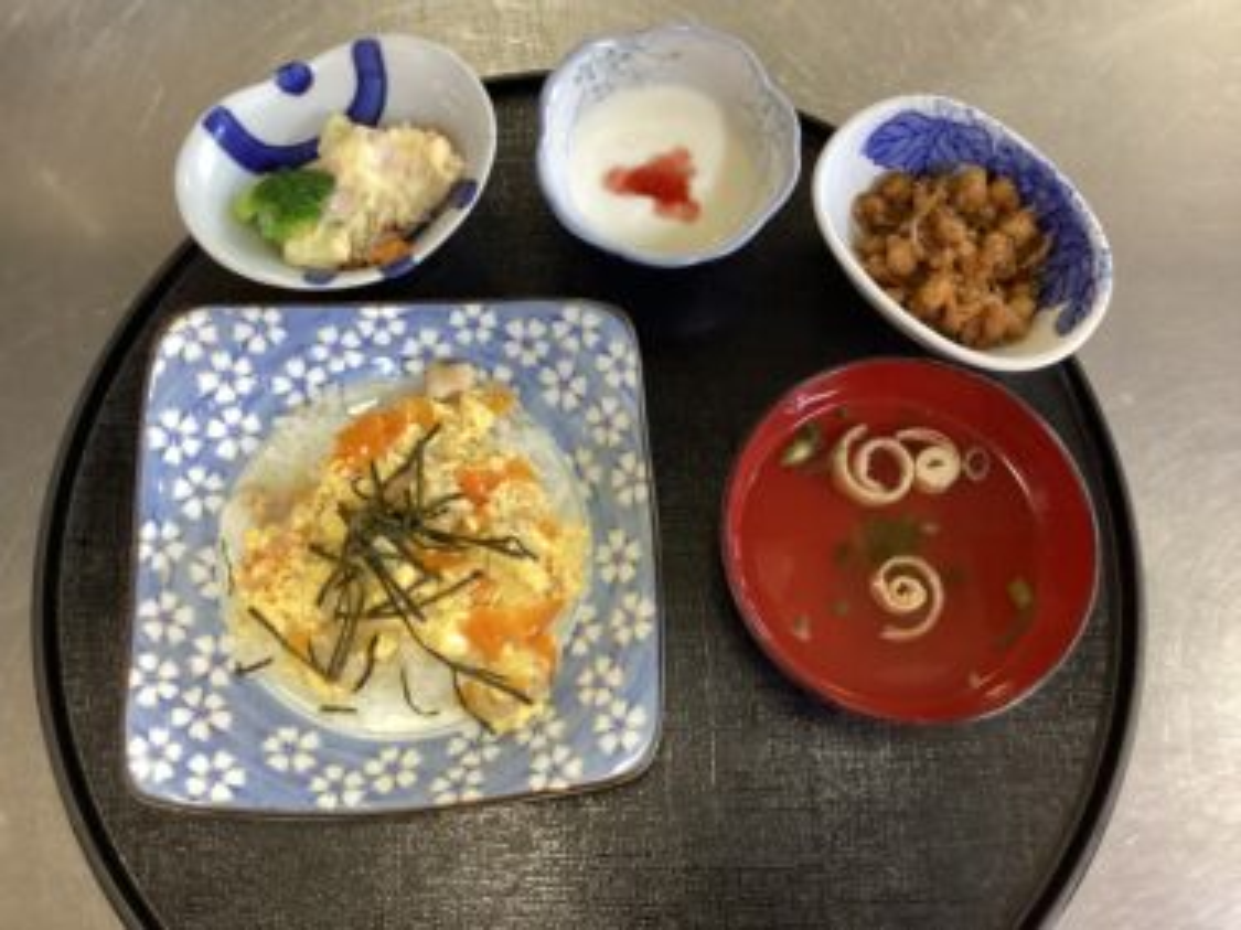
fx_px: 1111
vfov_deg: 45.4
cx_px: 620
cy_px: 465
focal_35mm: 31
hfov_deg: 58.4
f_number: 2.4
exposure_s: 1/33
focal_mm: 3.3
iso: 400
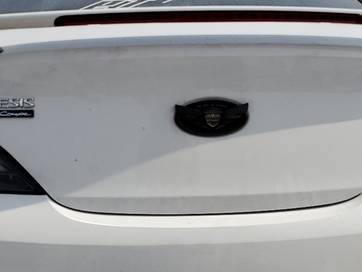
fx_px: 607
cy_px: 163
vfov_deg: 25.2
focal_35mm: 58
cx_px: 191
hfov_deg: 33.2
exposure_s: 1/10000
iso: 50
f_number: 1.5
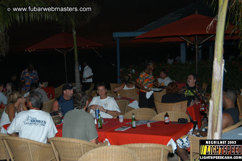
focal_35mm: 51
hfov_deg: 38.9
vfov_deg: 26.4
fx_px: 342
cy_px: 80
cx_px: 121
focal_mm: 34
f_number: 5
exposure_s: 1/60
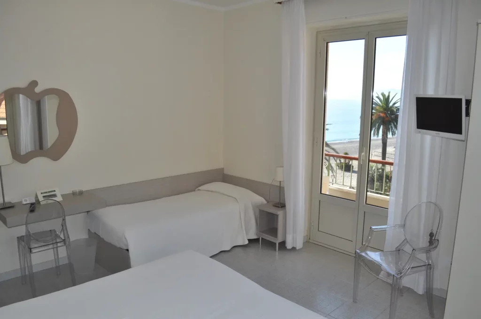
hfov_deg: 67.4
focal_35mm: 27
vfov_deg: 47.8
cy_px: 160
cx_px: 240
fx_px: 360
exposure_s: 1/200
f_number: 7.1
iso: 200
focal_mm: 18
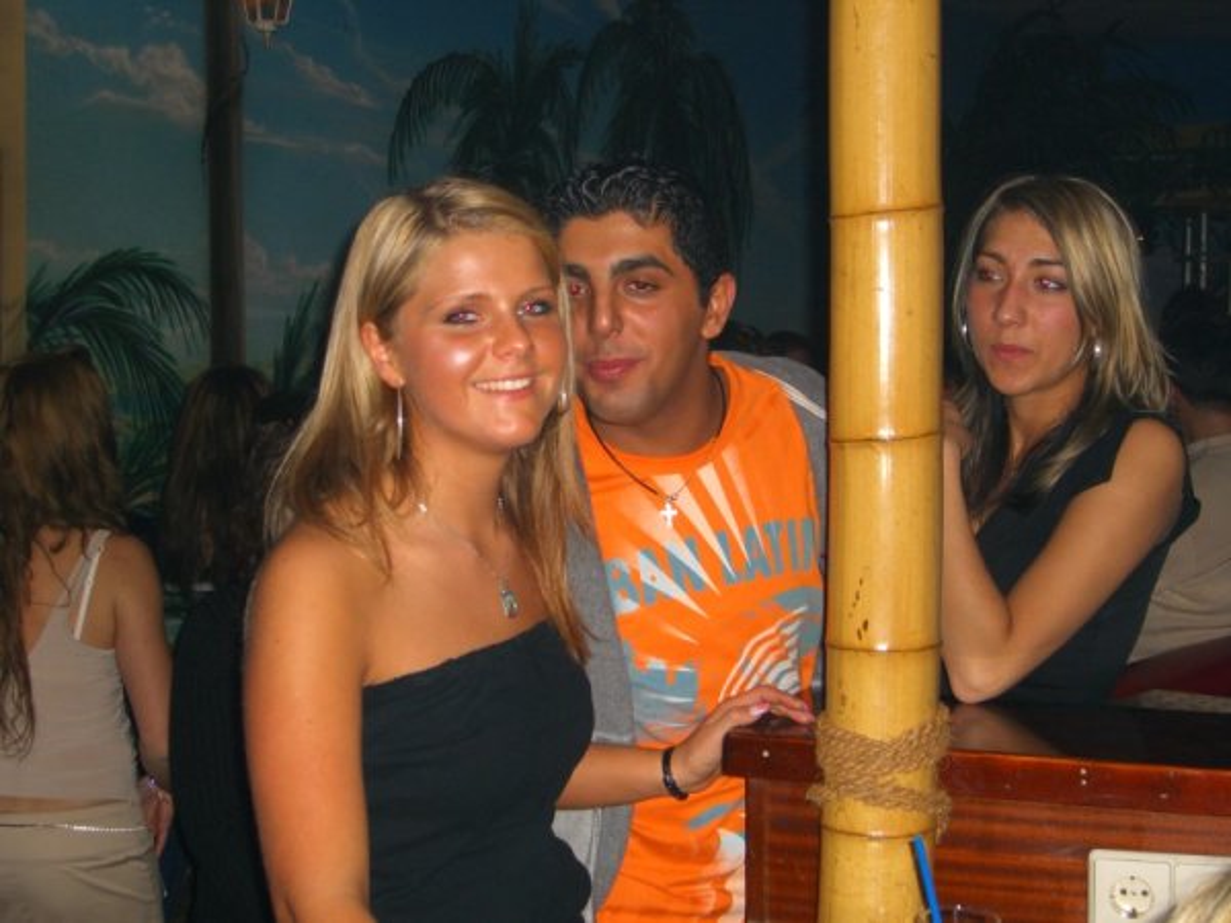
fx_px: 2027
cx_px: 616
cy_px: 462
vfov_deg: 25.7
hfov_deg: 33.8
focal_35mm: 57
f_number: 3.6
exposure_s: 1/60
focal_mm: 11.8
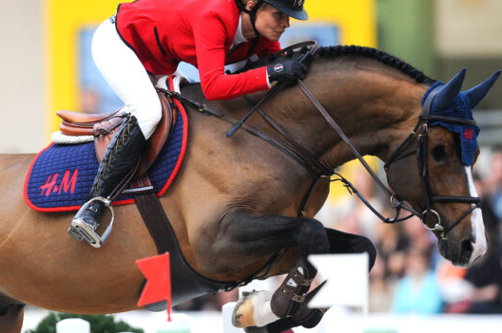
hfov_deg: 4.4
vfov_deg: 2.9
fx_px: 6548
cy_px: 144
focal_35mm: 470
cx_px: 215
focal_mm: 400
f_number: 4
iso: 1600
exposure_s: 1/1250
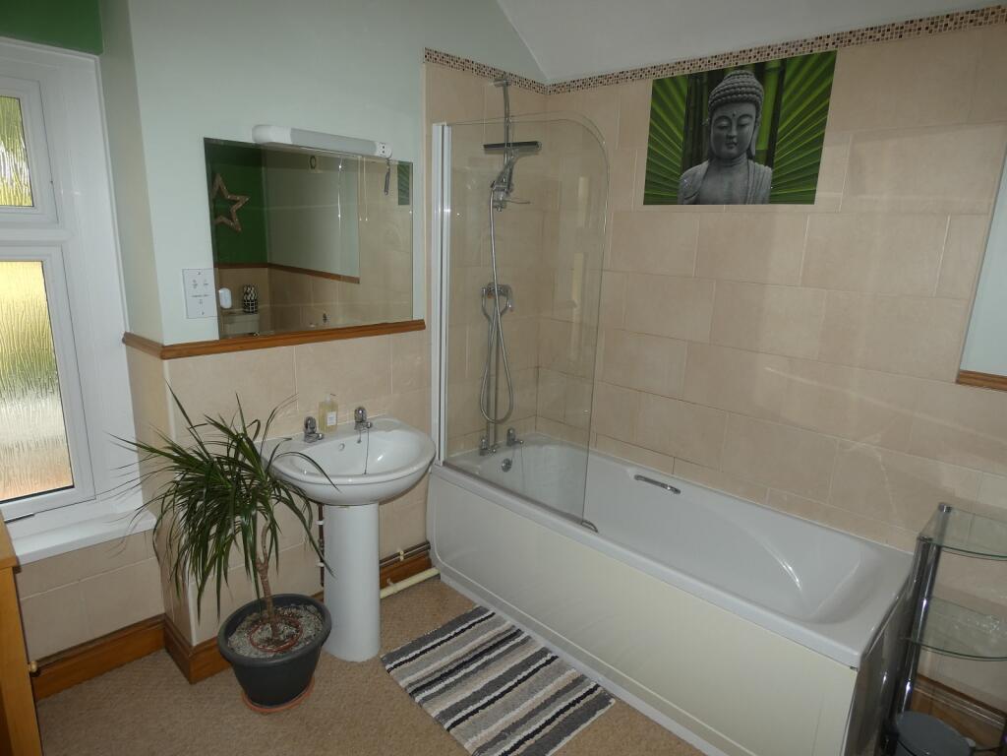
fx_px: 582
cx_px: 504
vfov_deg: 66.0
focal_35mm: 20
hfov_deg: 81.7
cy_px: 378
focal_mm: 3.6
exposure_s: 1/125
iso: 80
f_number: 2.8
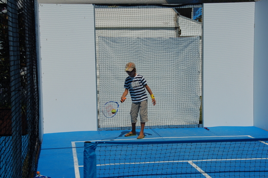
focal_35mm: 66
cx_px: 134
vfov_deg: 20.6
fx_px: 491
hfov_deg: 30.5
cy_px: 89
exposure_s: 1/800
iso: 200
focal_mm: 44
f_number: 14
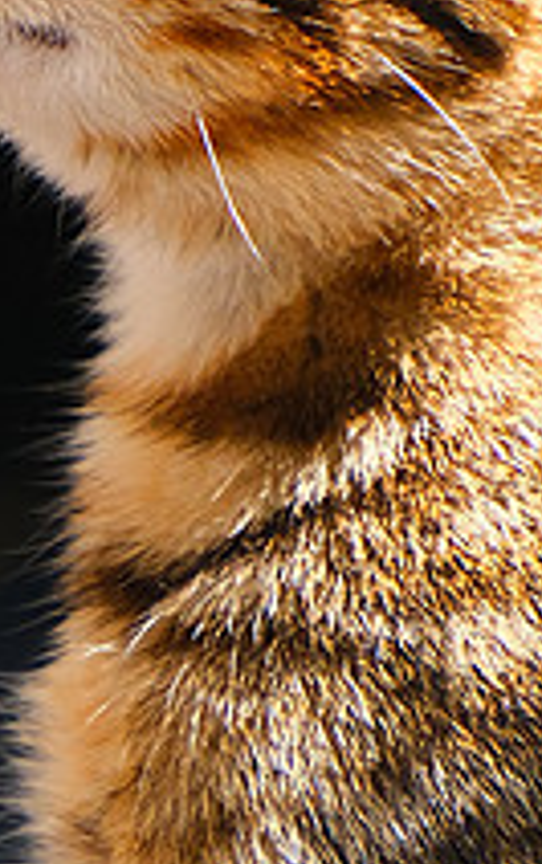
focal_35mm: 1592
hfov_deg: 0.8
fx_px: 37524
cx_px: -198
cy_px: 664
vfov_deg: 1.3
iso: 1000
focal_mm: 276.9
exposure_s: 1/500
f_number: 6.3
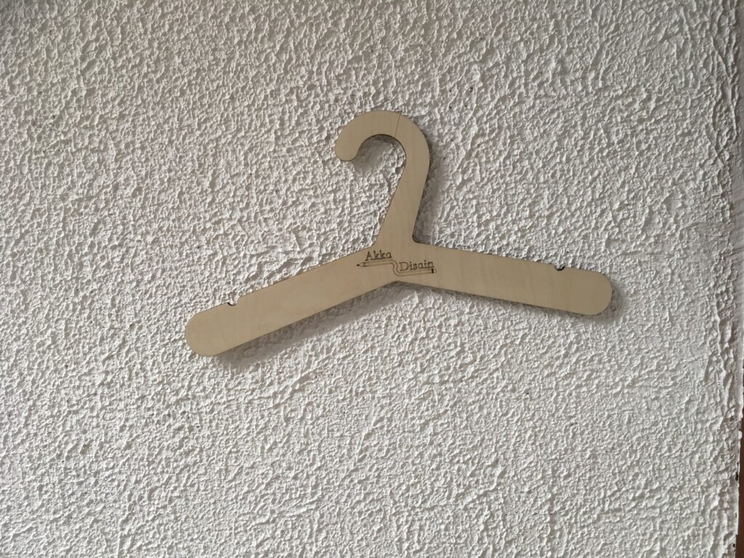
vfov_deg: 48.2
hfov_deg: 61.7
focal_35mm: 29
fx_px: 623
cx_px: 372
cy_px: 279
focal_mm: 4.15
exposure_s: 1/33
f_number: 2.2
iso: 32
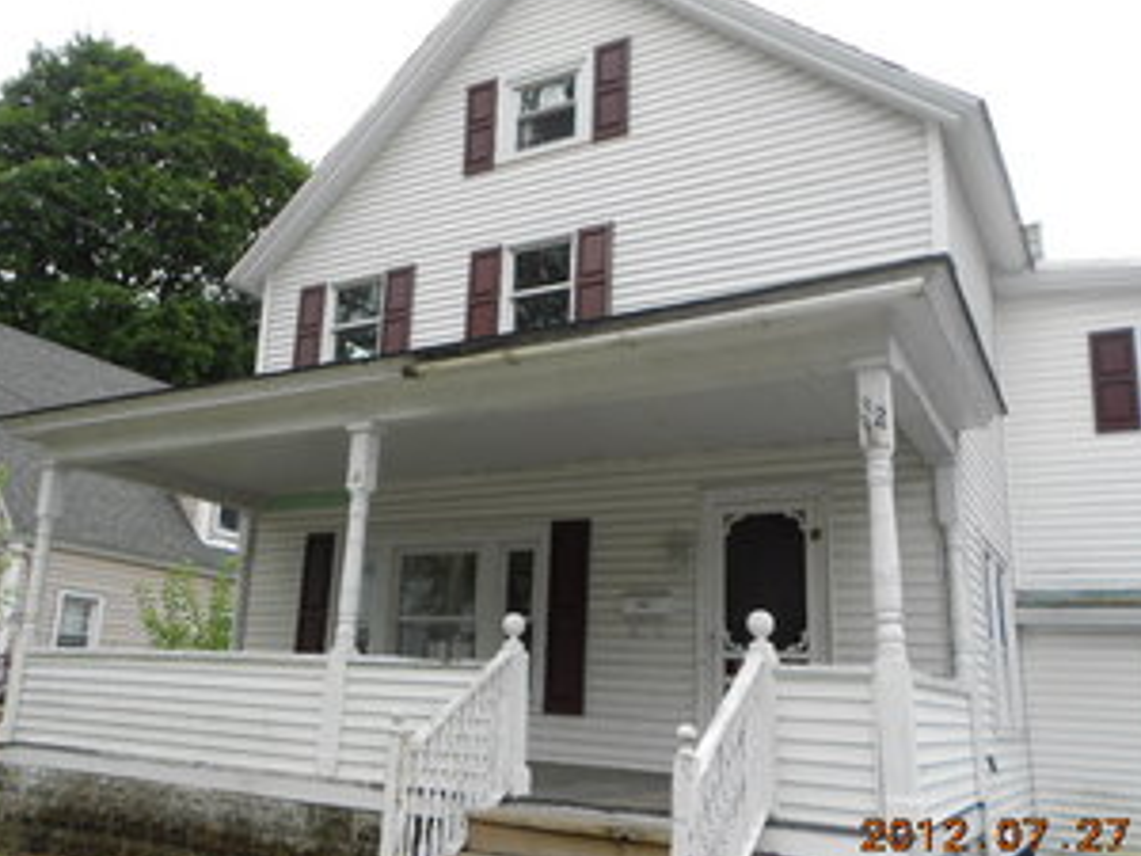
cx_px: 510
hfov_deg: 59.8
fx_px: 989
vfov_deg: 46.8
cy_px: 434
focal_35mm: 30
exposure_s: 1/320
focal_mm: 4.6
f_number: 3.2
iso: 80
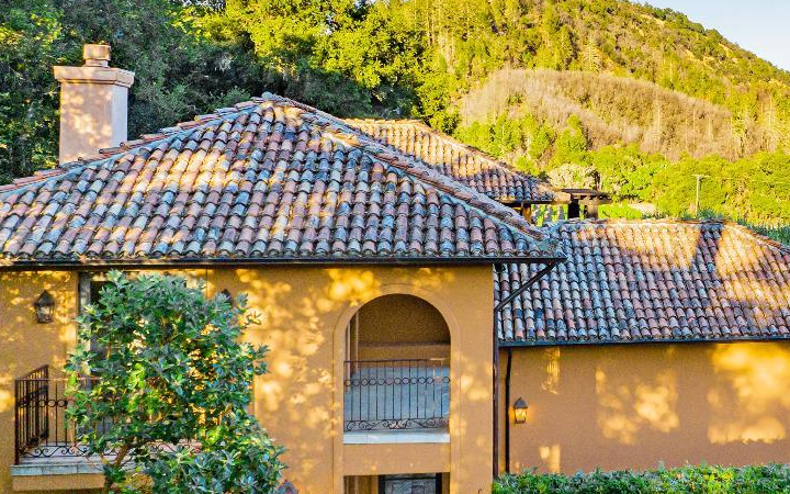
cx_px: 712
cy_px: 273
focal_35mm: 53
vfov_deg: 24.4
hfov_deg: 35.9
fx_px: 1141
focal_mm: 12.29
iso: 250
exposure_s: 1/1000
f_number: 2.8
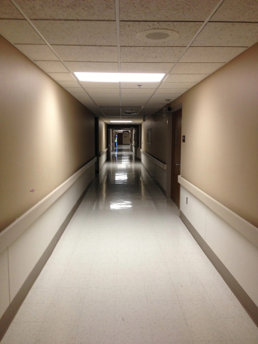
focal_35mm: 33
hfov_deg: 42.9
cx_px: 129
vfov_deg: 55.4
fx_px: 328
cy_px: 172
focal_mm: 4.13
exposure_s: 1/20
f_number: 2.4
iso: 100
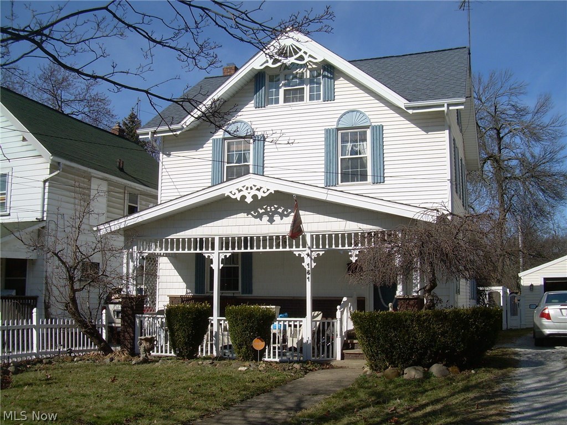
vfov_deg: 37.7
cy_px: 212
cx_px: 284
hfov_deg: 49.0
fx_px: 622
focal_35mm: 38
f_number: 4.6
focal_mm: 6.3
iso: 50
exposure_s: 1/648
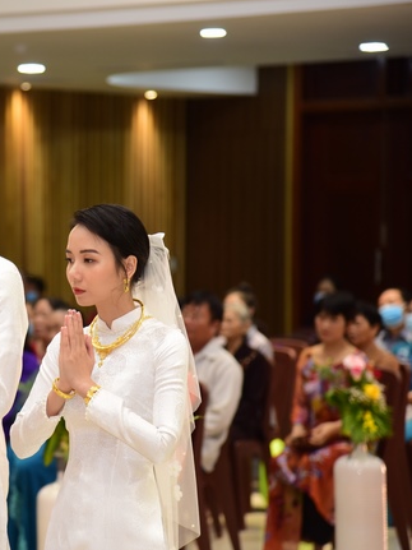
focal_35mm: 174
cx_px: 48
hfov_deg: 8.5
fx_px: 2763
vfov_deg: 11.4
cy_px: 274
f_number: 4
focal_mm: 120
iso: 800
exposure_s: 1/60
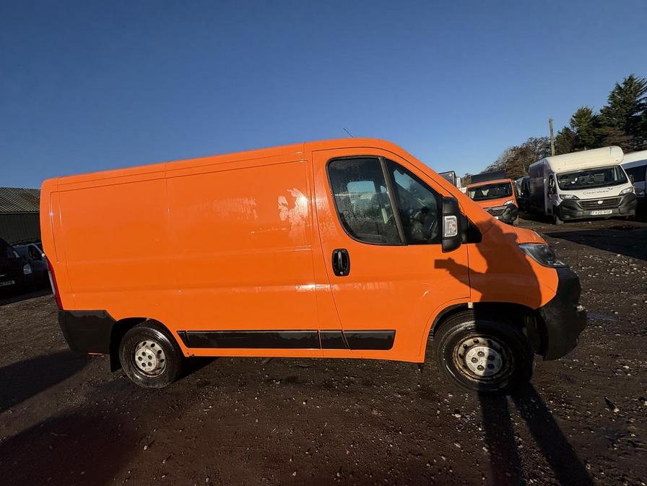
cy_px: 243
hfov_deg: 102.1
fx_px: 262
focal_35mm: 14
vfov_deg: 85.7
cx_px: 324
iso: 40
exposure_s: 1/2494
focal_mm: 2.22
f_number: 2.2
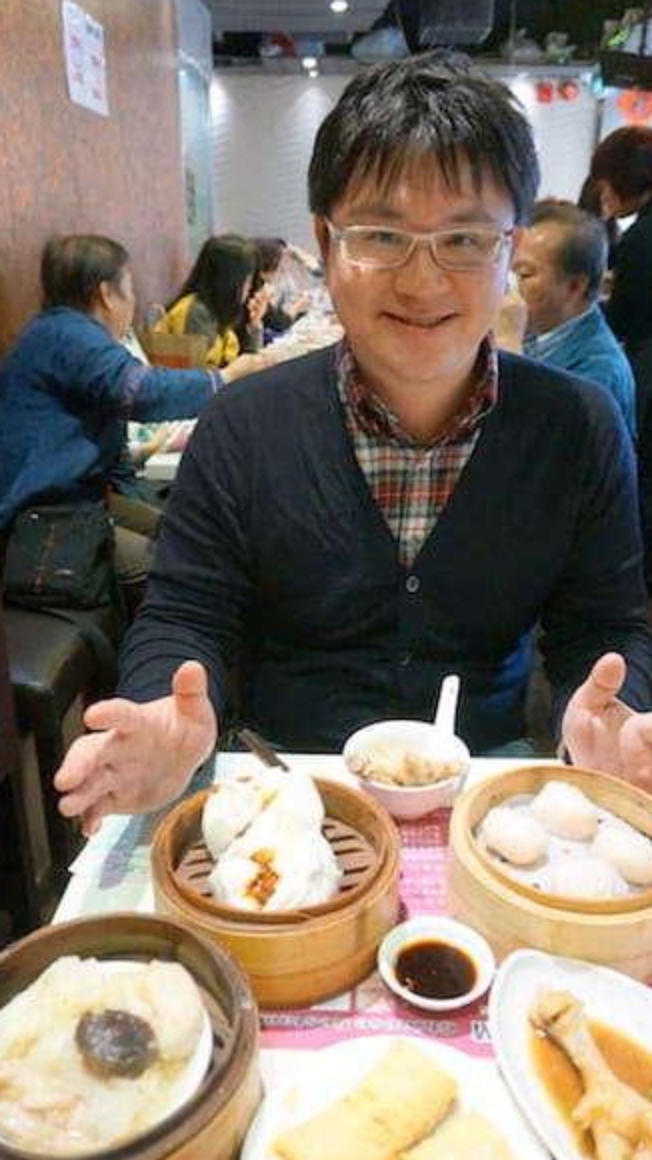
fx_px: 800
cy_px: 582
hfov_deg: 44.4
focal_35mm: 26
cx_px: 341
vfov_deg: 71.9
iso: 3200
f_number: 3.5
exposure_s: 1/125
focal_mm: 16
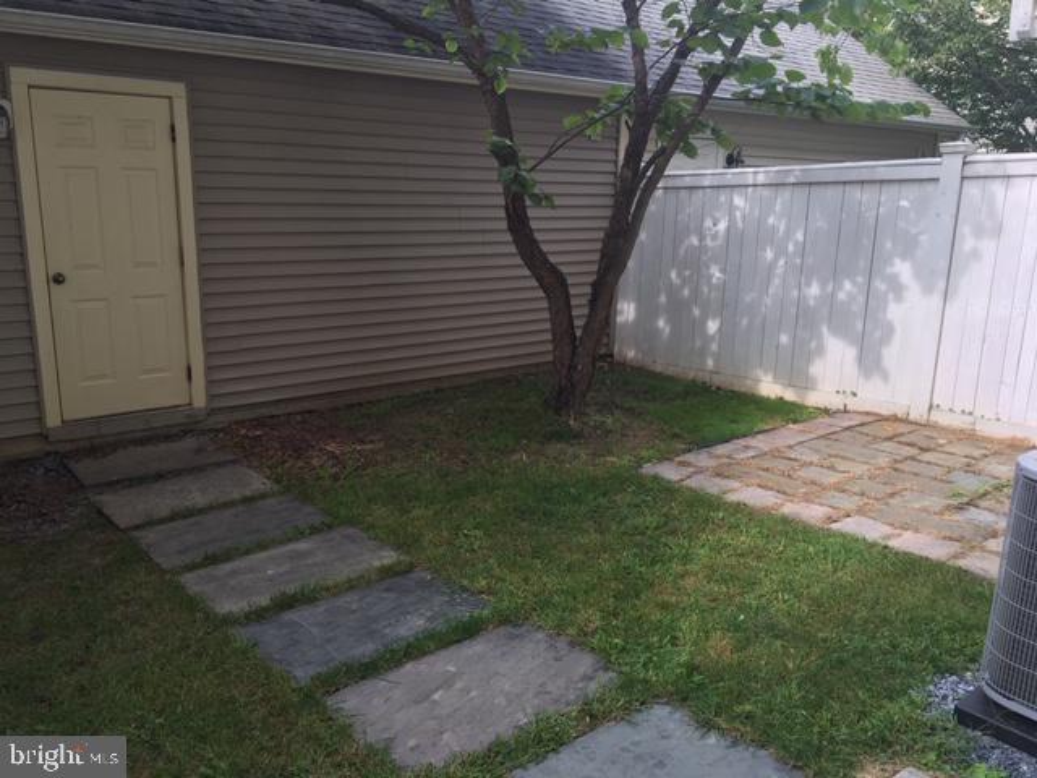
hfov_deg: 61.7
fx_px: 869
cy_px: 389
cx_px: 518
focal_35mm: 29
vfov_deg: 48.2
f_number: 2.2
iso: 25
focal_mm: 4.15
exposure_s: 1/187
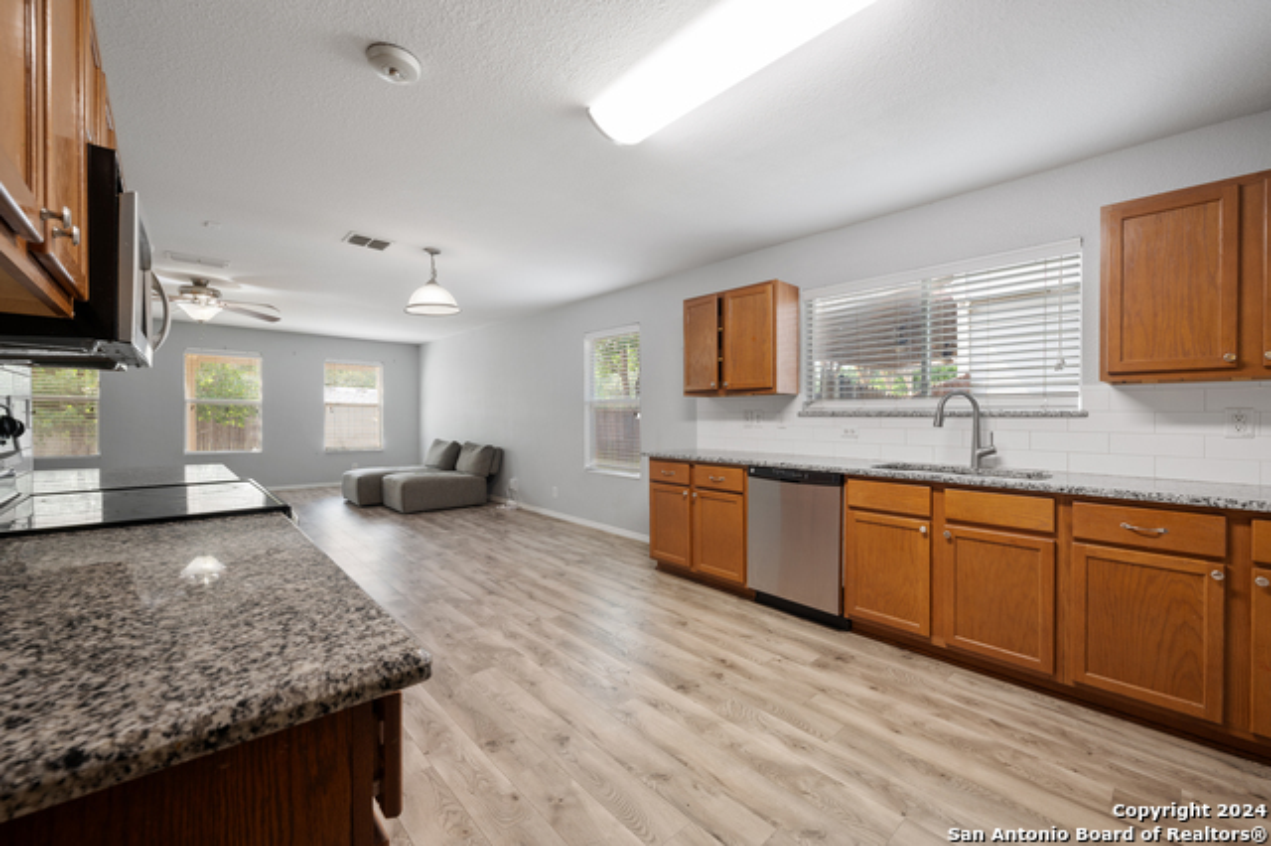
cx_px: 636
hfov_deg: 104.3
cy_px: 423
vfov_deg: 81.1
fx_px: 494
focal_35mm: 14
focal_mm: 14
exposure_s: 1/3
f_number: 9
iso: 250
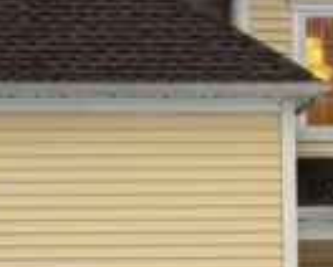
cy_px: 179
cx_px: 257
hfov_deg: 8.5
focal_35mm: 227
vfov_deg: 6.8
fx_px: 2241
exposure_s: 1/122
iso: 64
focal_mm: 6.76
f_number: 1.78
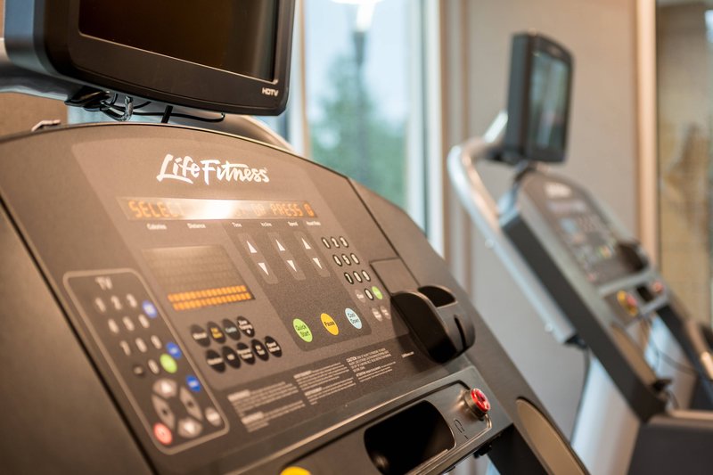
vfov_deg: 27.0
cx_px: 356
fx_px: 990
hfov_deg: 39.6
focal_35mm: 50
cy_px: 238
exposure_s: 1/50
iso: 200
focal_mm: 50
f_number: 4
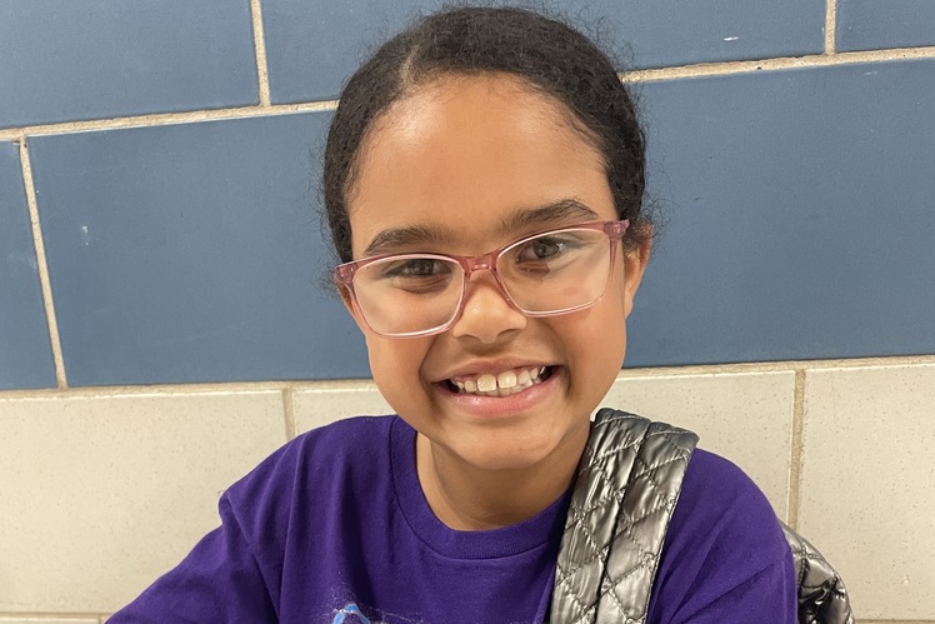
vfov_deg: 33.1
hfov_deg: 51.9
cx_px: 462
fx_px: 961
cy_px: 618
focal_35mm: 37
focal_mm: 4.2
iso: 250
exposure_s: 1/60
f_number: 1.6
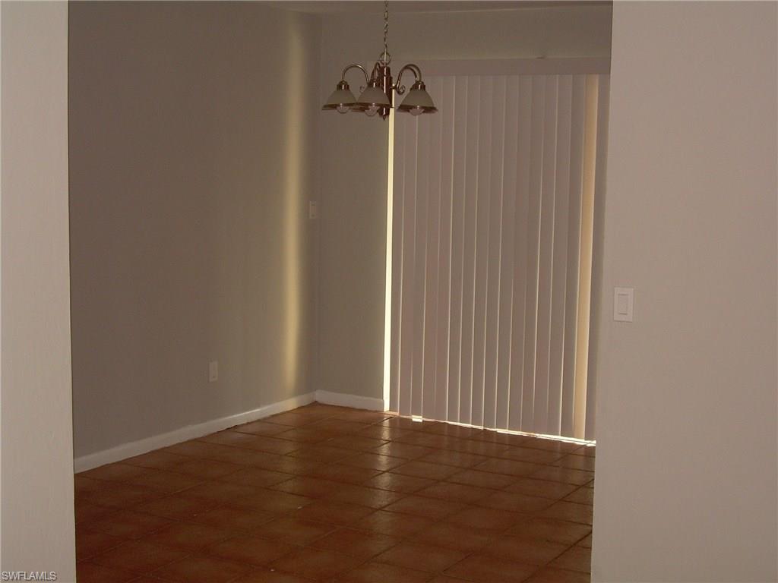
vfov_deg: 25.7
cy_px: 292
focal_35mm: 57
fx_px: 1281
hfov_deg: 33.8
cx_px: 389
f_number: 3.3
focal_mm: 9.6
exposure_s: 1/60
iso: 141
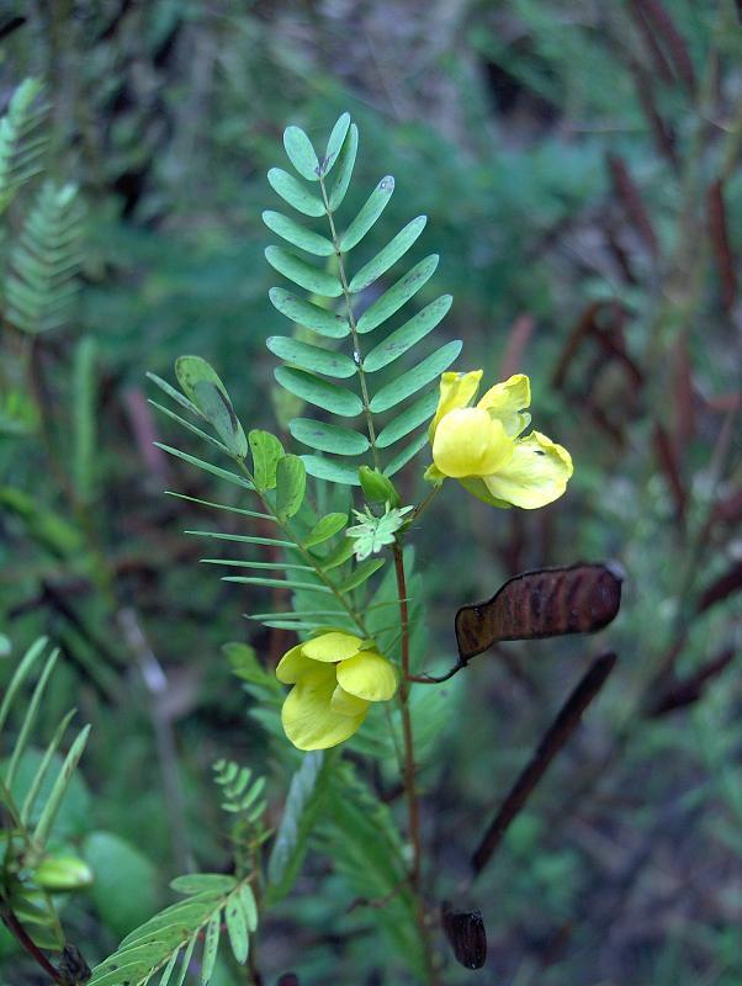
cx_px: 371
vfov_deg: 47.8
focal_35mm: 39
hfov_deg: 36.9
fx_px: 1112
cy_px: 493
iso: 135
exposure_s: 1/124
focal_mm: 8
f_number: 2.8
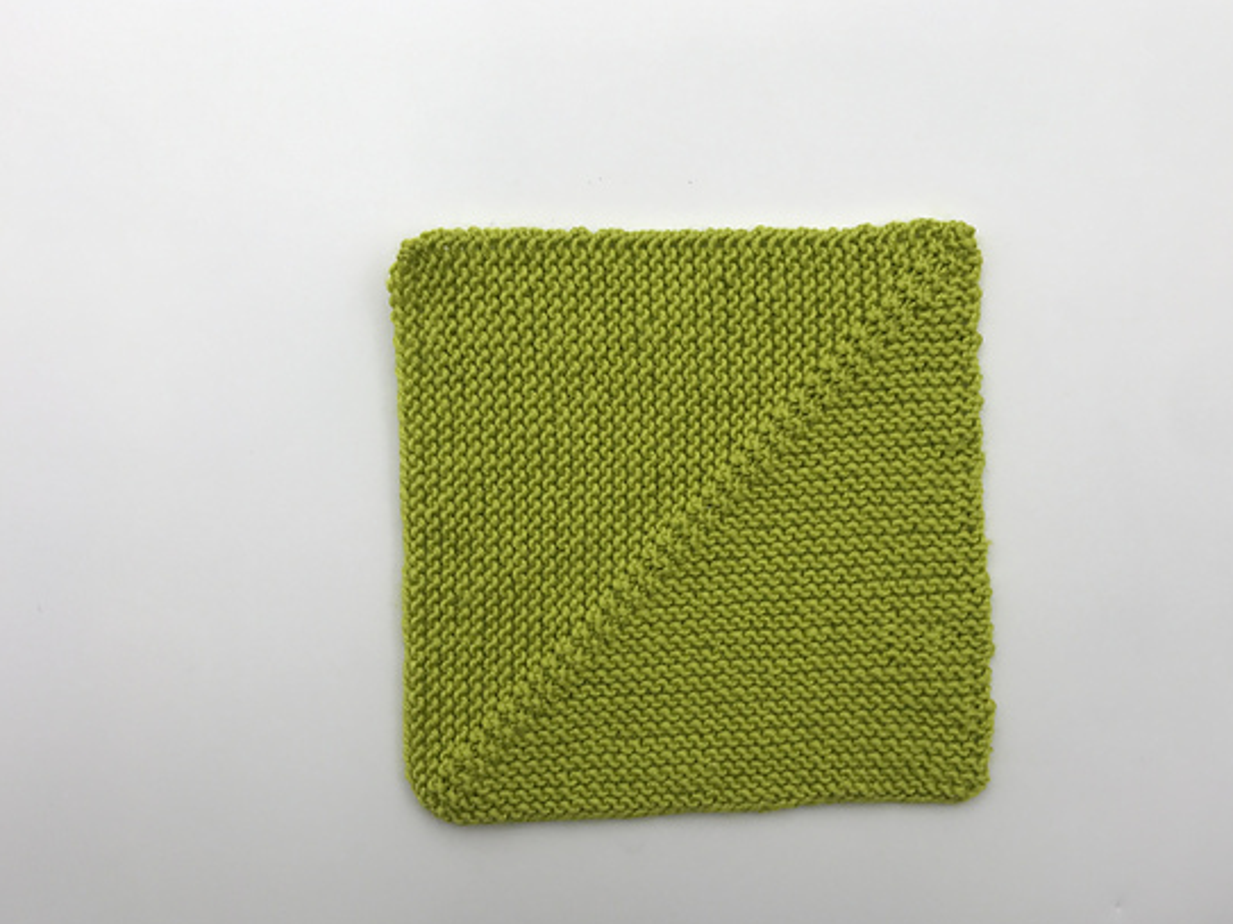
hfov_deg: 55.2
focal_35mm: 33
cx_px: 686
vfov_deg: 42.8
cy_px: 520
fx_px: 1175
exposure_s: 1/120
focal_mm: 3.99
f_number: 1.8
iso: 20
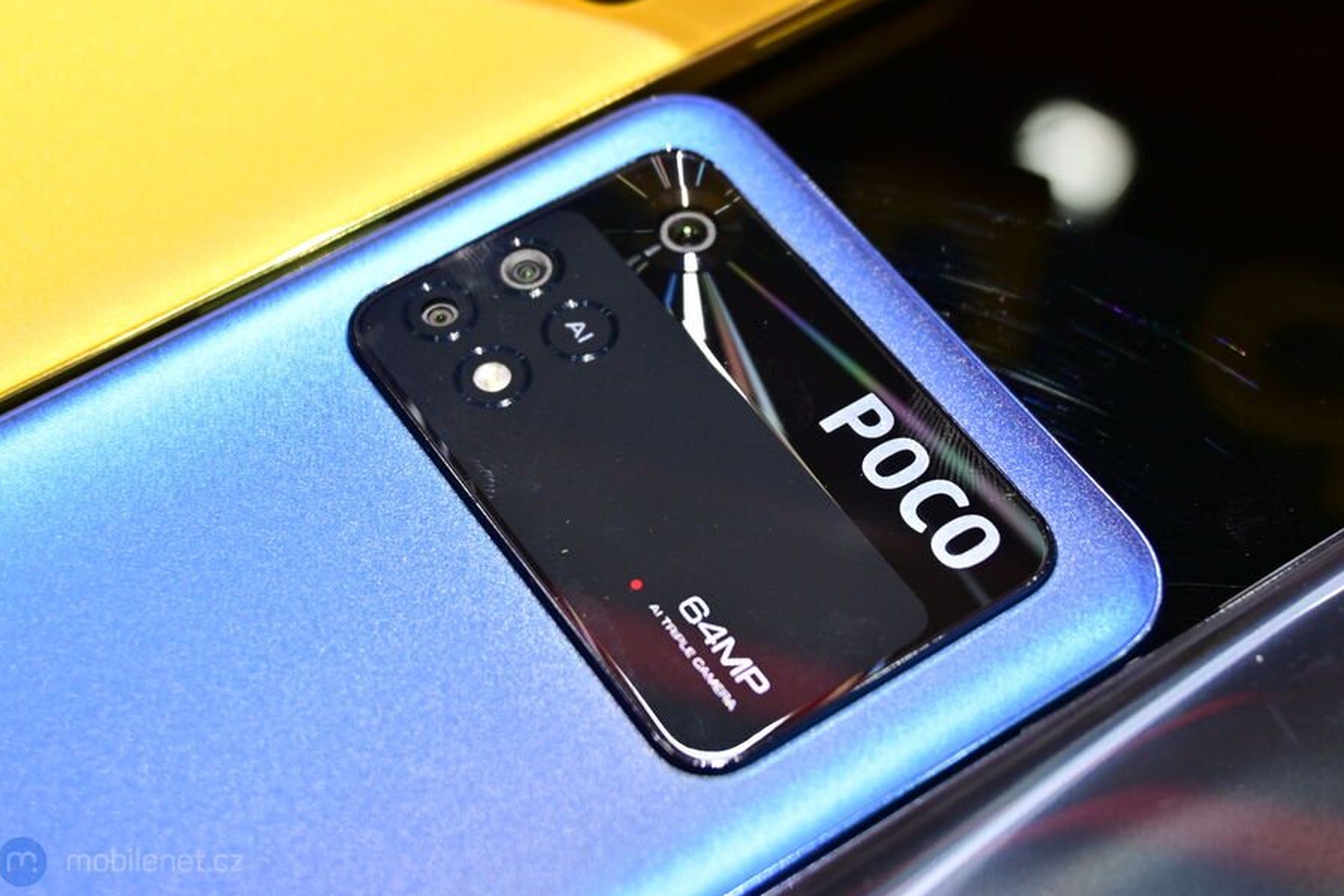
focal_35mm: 63
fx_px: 2334
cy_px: 428
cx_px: 696
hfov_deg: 32.1
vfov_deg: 21.7
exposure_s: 1/60
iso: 280
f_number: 5.6
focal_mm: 39
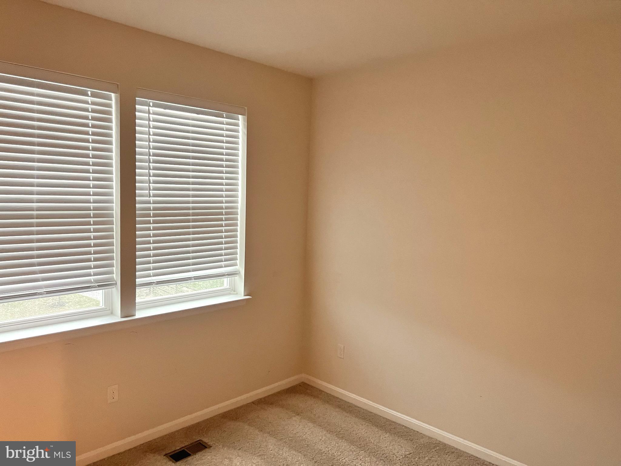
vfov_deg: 53.1
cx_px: 310
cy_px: 233
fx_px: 466
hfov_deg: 67.3
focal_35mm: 26
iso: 400
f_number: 1.5
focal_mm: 5.7
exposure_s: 1/60
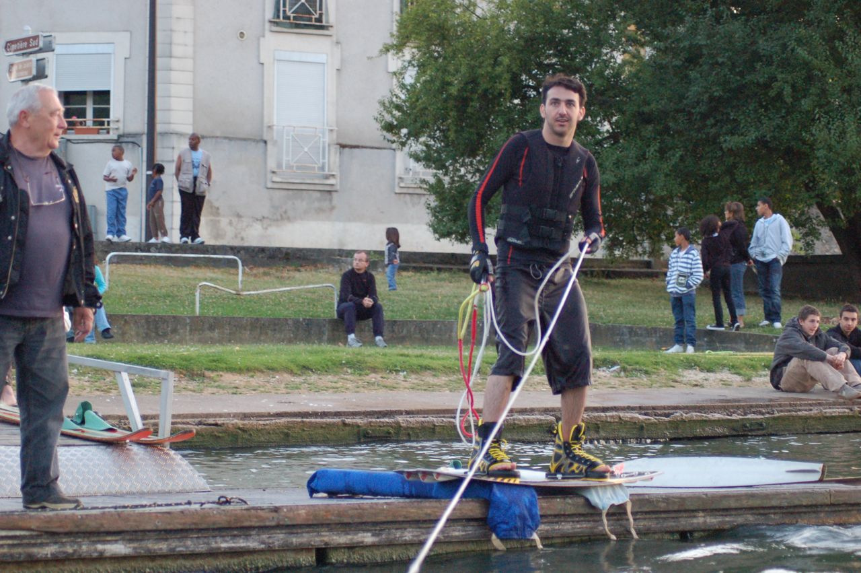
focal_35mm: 105
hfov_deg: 19.5
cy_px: 286
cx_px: 430
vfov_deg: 13.0
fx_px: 2509
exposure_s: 1/100
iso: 1600
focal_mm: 70
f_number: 4
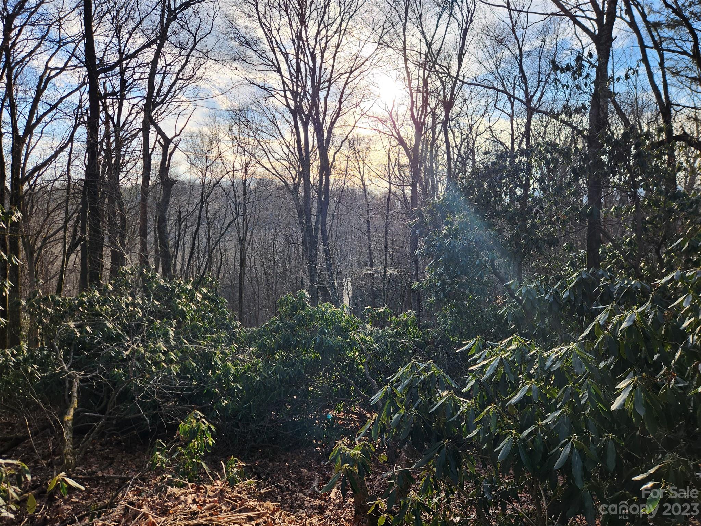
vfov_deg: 58.9
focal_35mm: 23
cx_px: 350
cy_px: 263
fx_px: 466
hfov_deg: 73.9
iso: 20
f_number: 1.8
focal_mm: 5.4
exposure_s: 1/508
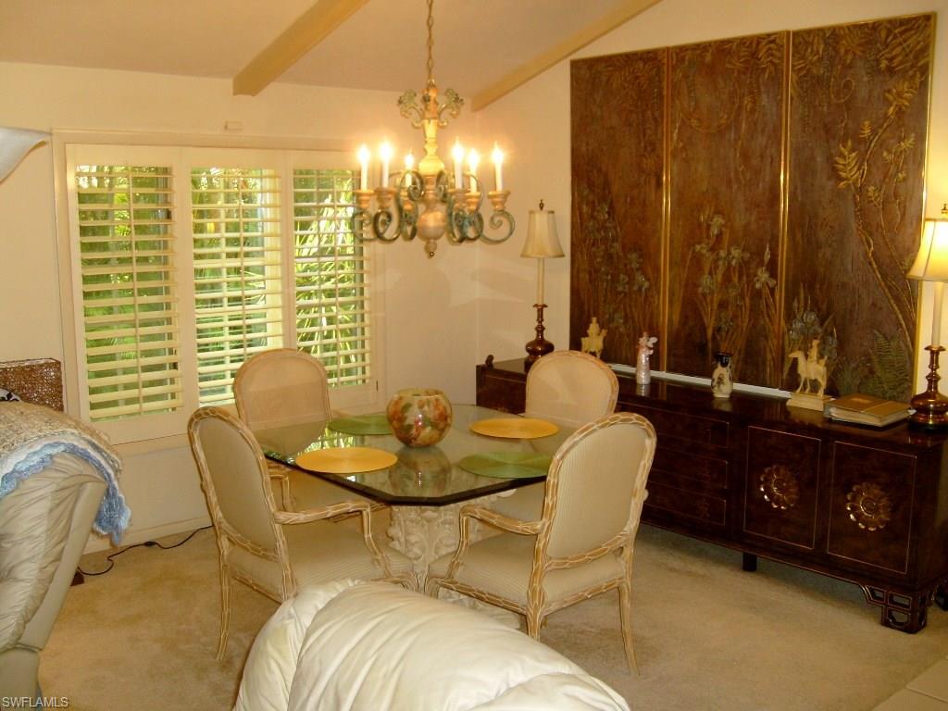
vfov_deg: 40.7
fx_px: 959
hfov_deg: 52.6
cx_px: 474
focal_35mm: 35
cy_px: 356
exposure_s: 1/45
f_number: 2.8
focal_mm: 5.8
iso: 120
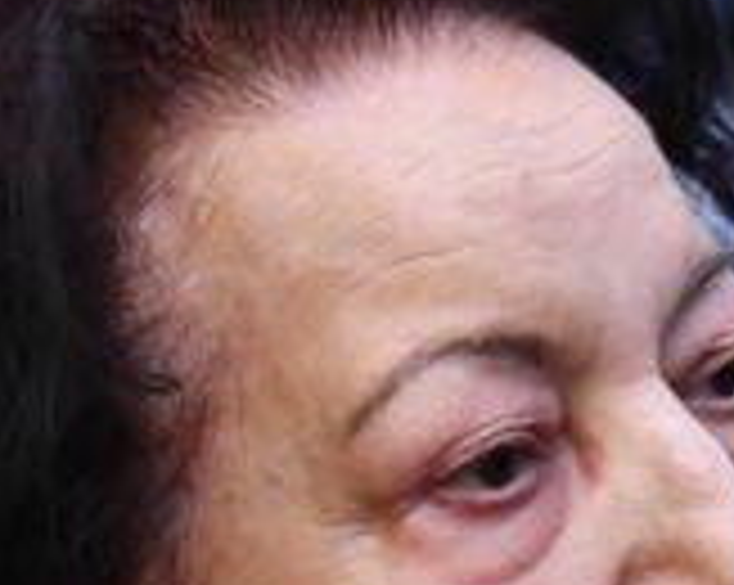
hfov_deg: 7.7
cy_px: 641
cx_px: 455
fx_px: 5424
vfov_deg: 6.2
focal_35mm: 250
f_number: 3.2
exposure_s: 1/200
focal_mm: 70
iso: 4000
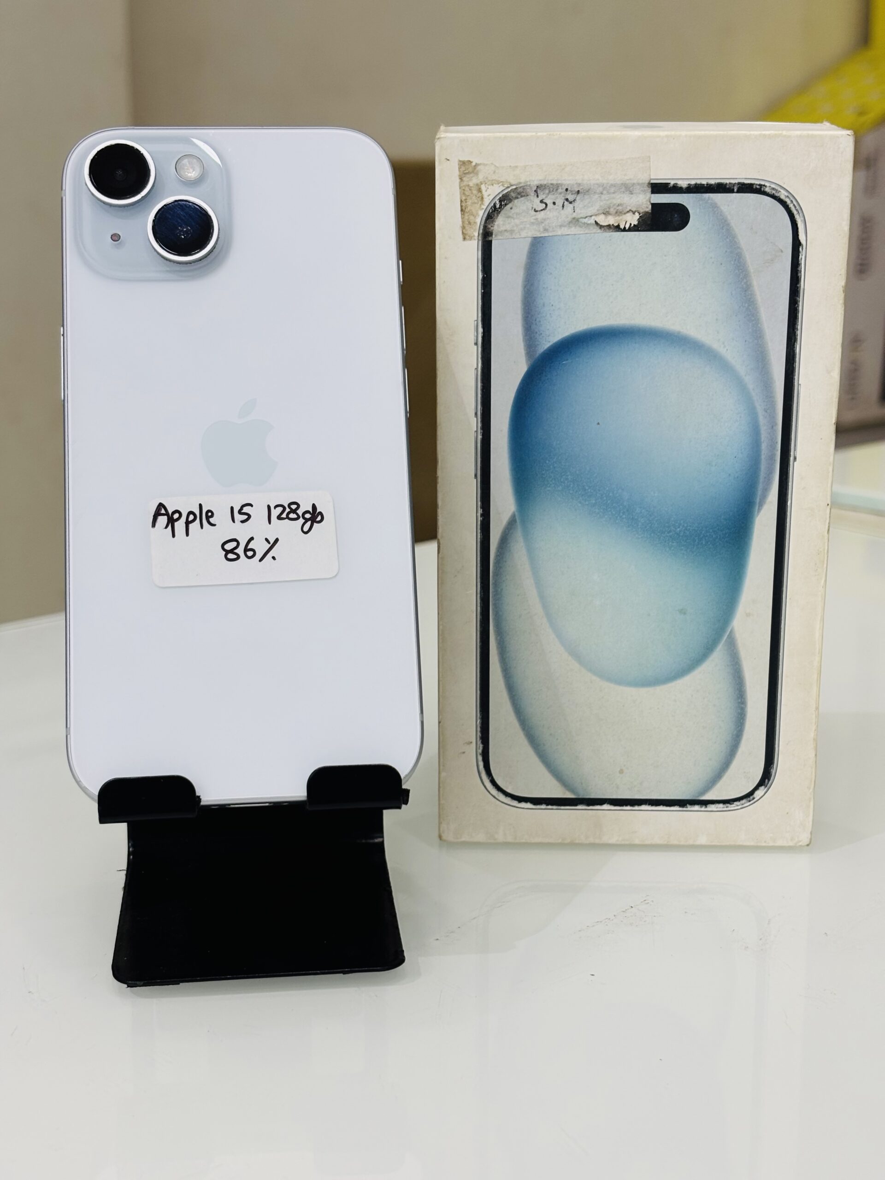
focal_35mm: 52
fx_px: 1773
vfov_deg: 36.8
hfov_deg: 28.0
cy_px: 590
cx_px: 442
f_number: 1.6
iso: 64
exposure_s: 1/100
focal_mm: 5.96
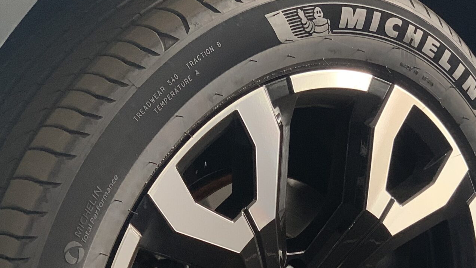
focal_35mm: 114
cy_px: 271
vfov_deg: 10.5
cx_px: 281
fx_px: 1439
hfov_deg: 18.8
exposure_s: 1/50
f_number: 2.4
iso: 100
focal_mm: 6
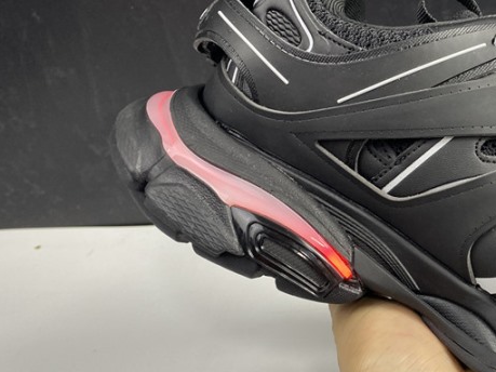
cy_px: 192
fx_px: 731
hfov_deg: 34.9
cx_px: 467
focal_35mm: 51
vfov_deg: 28.5
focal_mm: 4.25
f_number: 1.8
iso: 80
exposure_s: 1/50
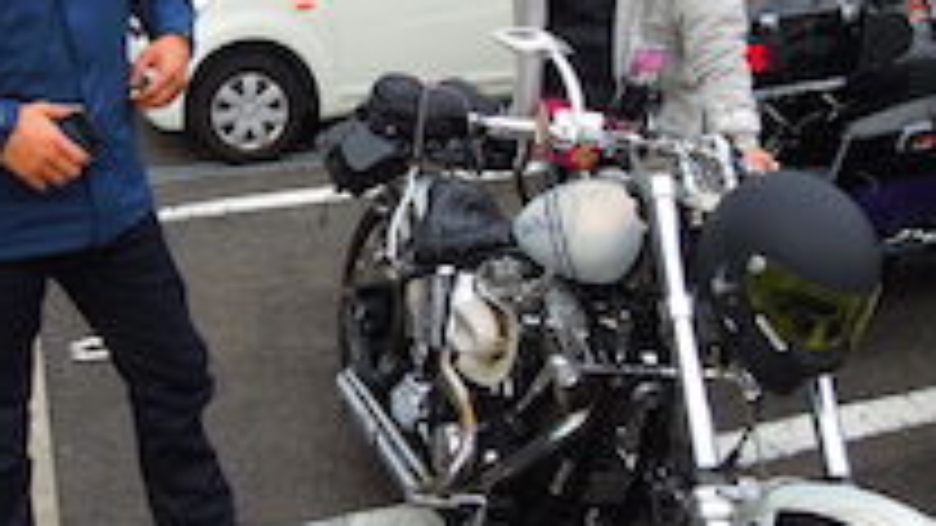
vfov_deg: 27.0
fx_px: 1092
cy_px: 187
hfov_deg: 45.8
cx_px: 328
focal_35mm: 44
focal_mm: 4.3
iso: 160
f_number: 3.2
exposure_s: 1/640
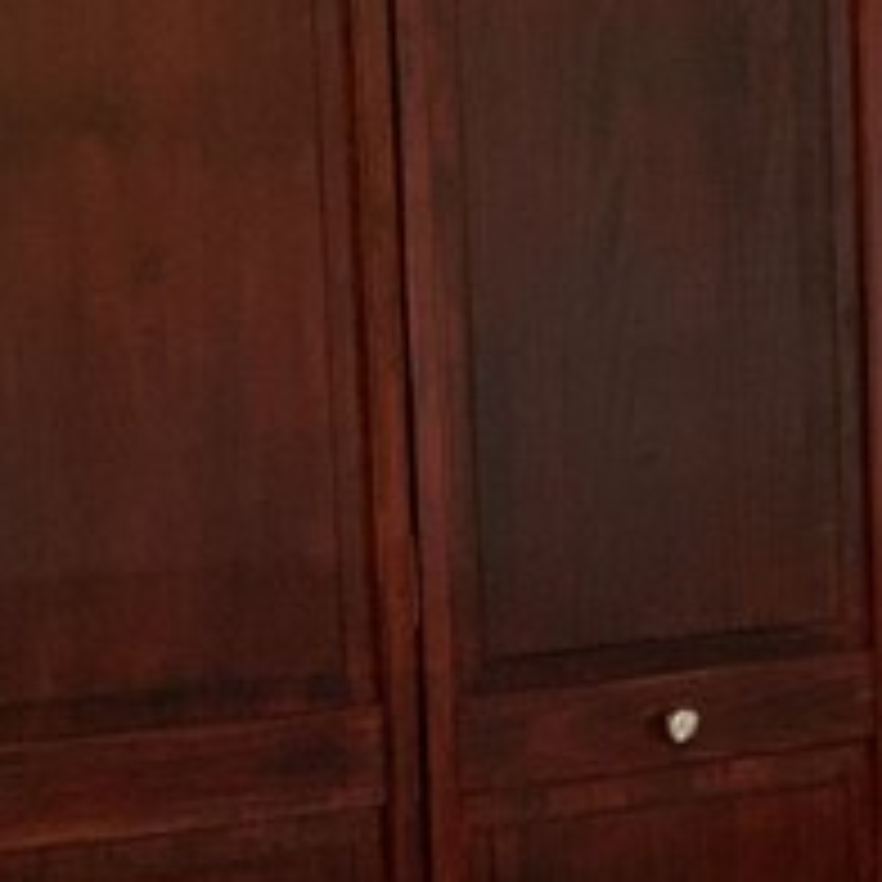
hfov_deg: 11.7
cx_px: 1750
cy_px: 572
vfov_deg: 13.0
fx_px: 3863
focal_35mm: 134
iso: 50
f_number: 1.8
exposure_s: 1/60
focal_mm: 3
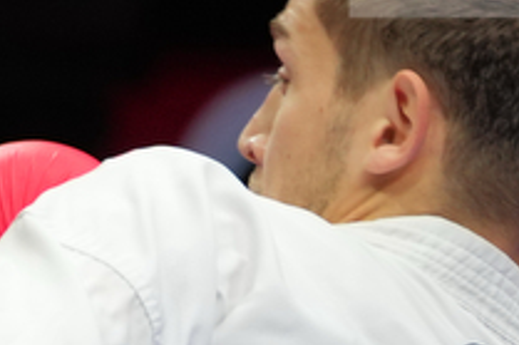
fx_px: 22025
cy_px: 529
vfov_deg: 0.9
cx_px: -785
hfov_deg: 1.3
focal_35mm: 1529
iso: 500
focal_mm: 200
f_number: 2.8
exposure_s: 1/1000
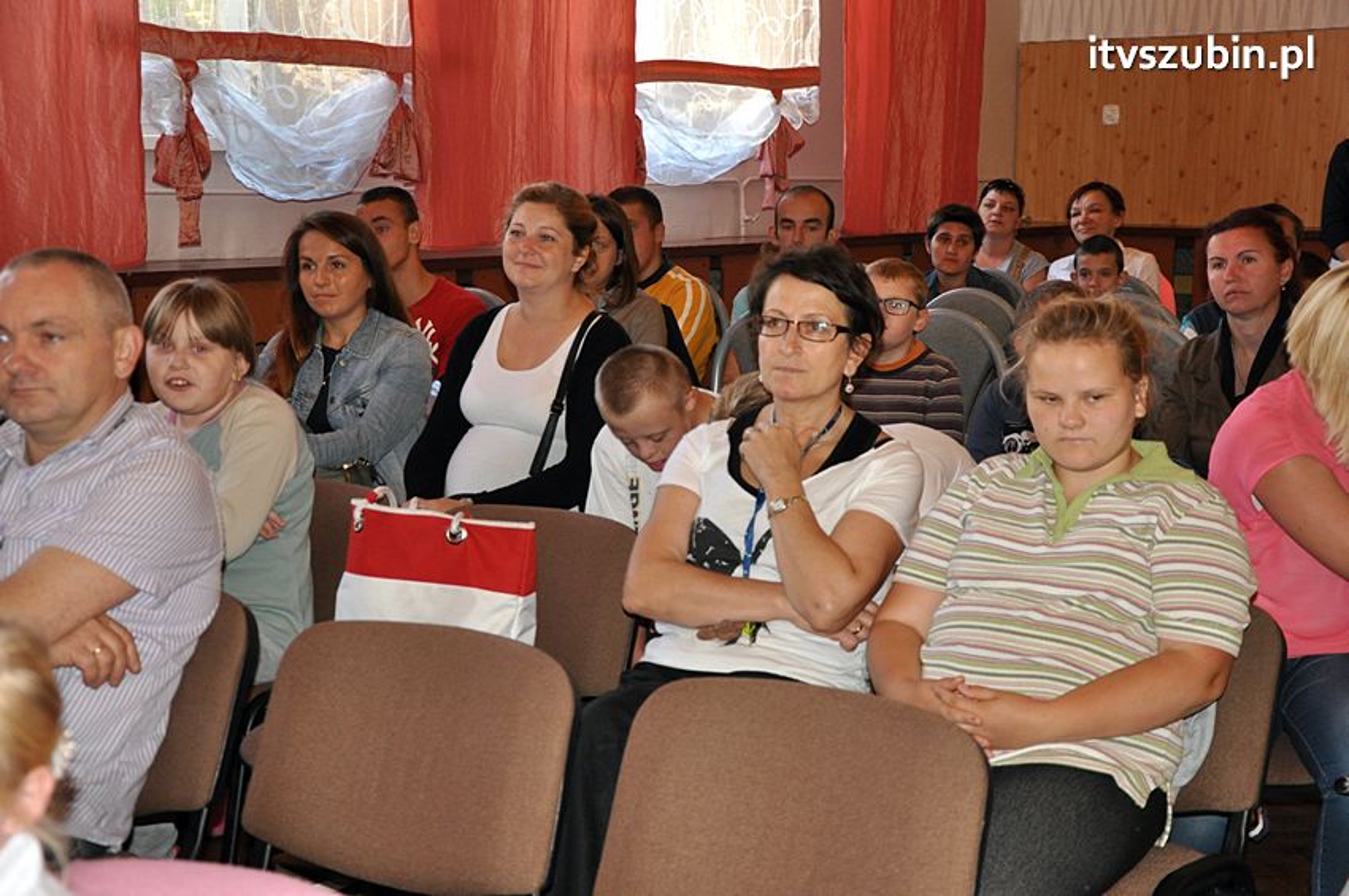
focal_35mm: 63
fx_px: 2358
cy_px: 448
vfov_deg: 21.5
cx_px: 674
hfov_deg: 31.9
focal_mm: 42
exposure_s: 1/60
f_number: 4.8
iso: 800
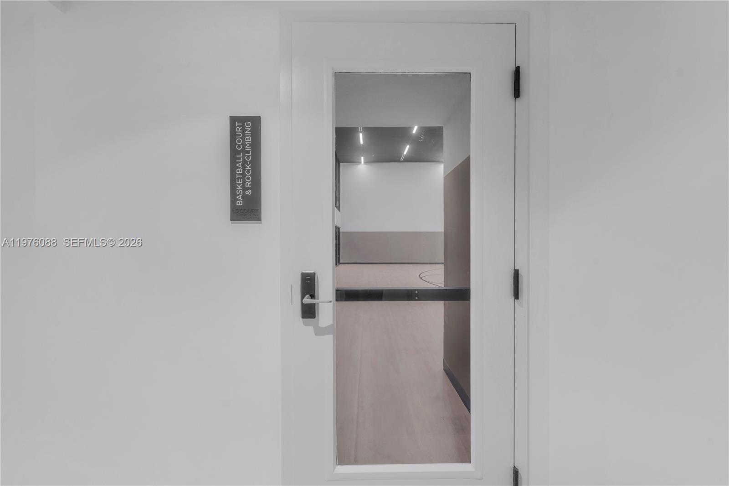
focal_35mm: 14
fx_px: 283
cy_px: 243
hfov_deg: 104.3
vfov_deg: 81.2
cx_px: 364
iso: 250
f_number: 8
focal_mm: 14
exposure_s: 1/2
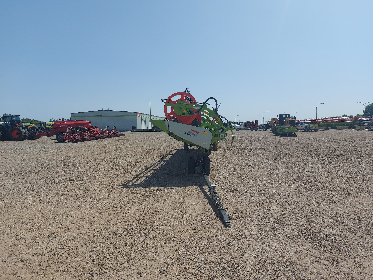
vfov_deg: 56.8
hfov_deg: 71.6
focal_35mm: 24
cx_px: 186
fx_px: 259
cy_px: 140
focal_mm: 5.23
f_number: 1.8
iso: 32
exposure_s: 1/2028
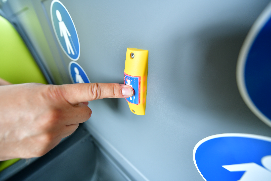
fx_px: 105
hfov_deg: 104.3
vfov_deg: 81.2
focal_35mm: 14
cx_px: 136
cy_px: 90
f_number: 2.8
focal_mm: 14
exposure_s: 1/125
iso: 250
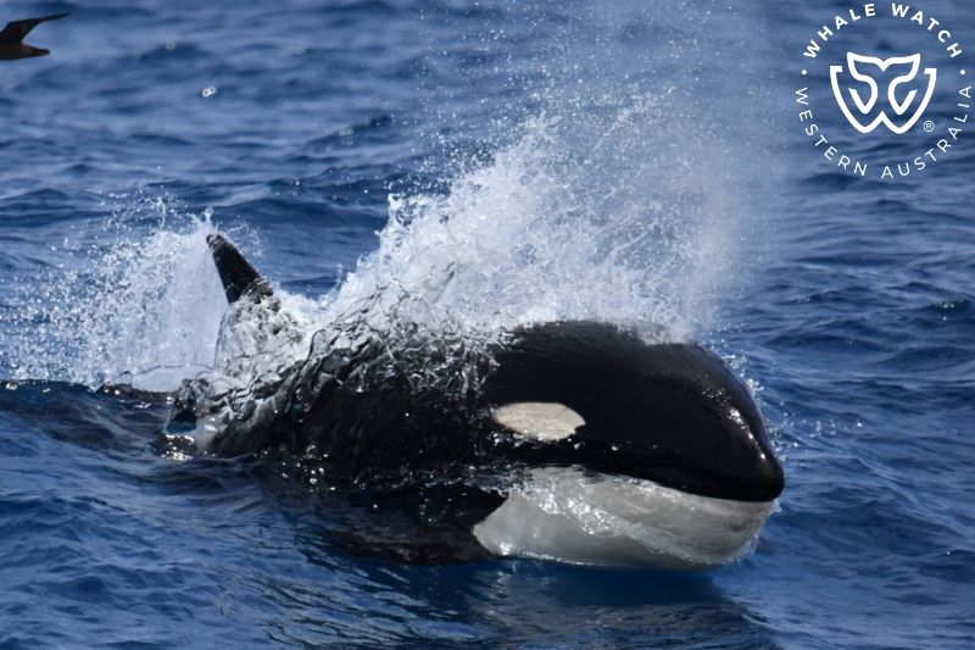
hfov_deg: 3.4
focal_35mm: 600
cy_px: 325
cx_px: 488
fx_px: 16246
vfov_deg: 2.3
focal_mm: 600
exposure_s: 1/8000
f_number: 6.3
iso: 1250
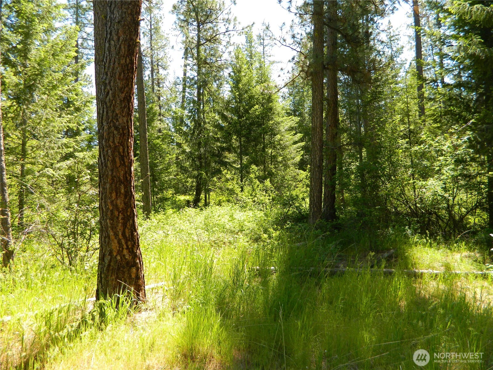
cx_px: 246
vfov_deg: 54.9
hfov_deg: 69.4
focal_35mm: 25
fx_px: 356
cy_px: 185
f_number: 3.1
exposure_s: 1/250
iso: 110
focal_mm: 4.5
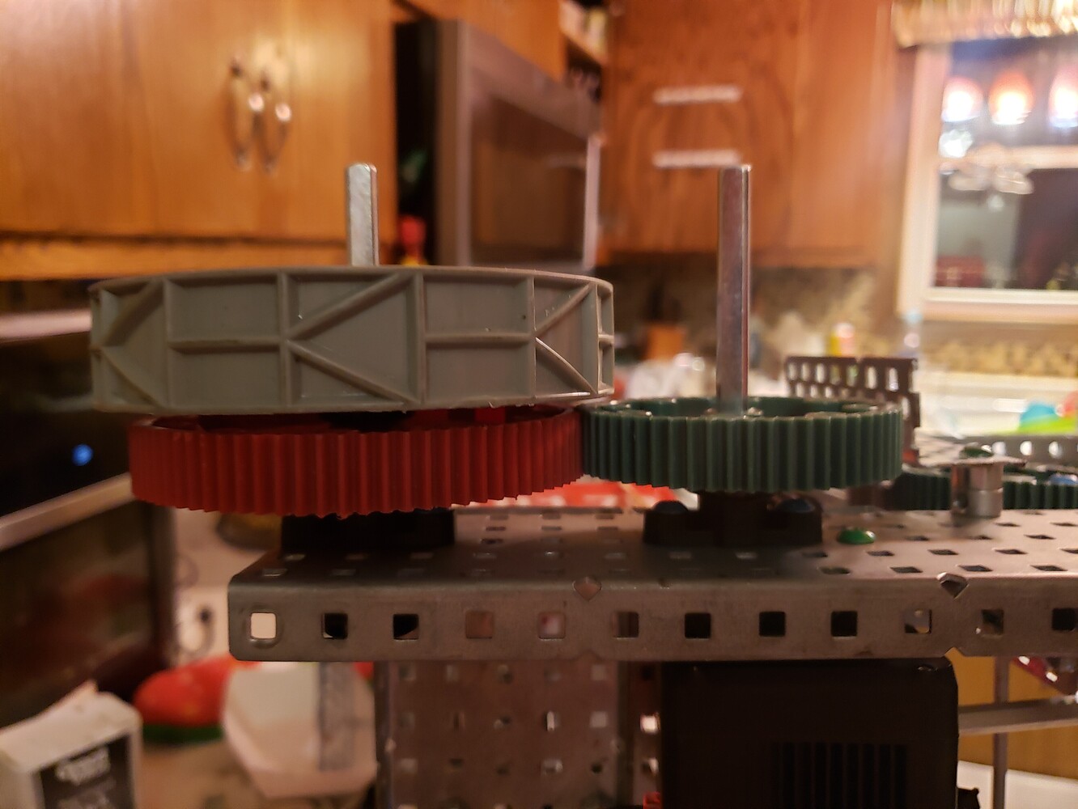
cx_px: 539
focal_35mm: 26
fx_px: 810
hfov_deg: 67.3
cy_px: 404
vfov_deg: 53.1
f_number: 1.5
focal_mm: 4.3
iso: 250
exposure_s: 1/13
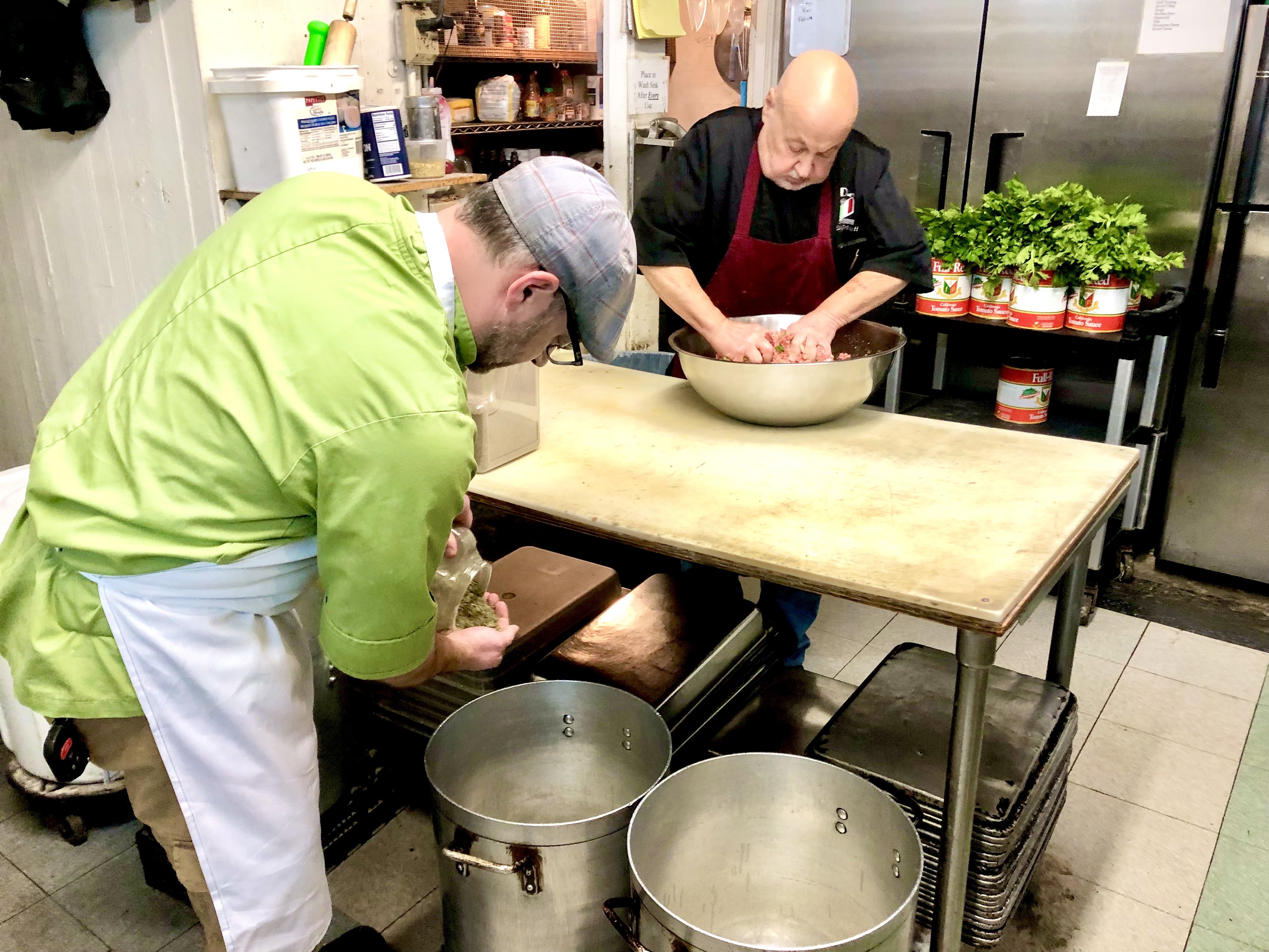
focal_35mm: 28
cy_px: 476
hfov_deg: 63.4
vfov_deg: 49.7
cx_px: 634
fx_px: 1026
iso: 40
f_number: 1.8
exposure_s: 1/15
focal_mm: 3.99
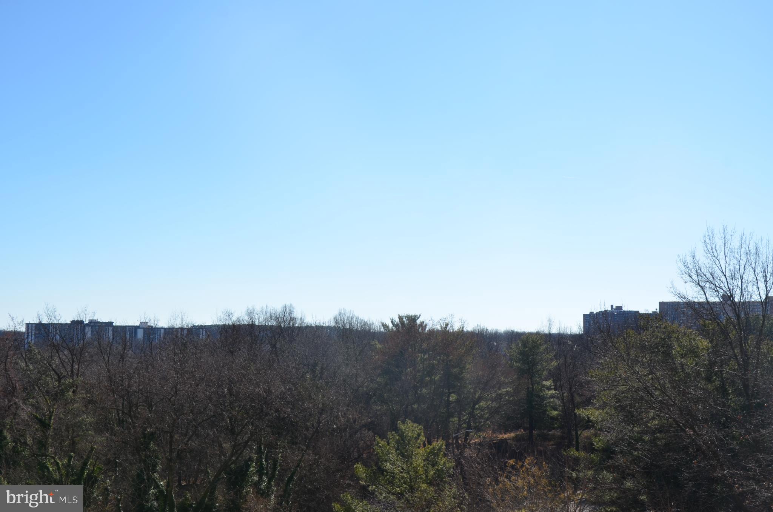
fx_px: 1028
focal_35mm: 48
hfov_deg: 41.2
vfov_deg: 27.9
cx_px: 386
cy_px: 256
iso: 100
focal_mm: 32
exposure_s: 1/320
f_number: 9
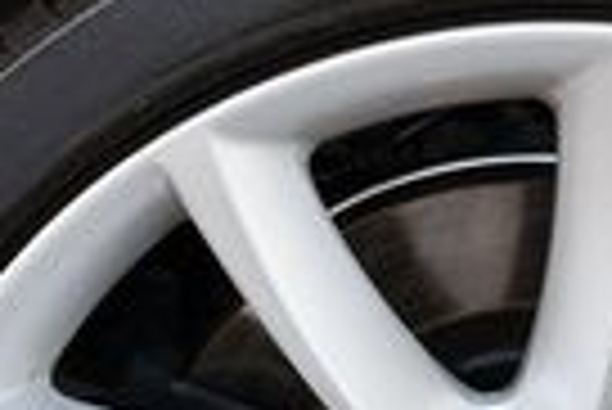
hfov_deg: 12.1
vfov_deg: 8.0
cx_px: 495
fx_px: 2876
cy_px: 518
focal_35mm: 169
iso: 400
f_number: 3.5
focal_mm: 18
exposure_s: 1/250
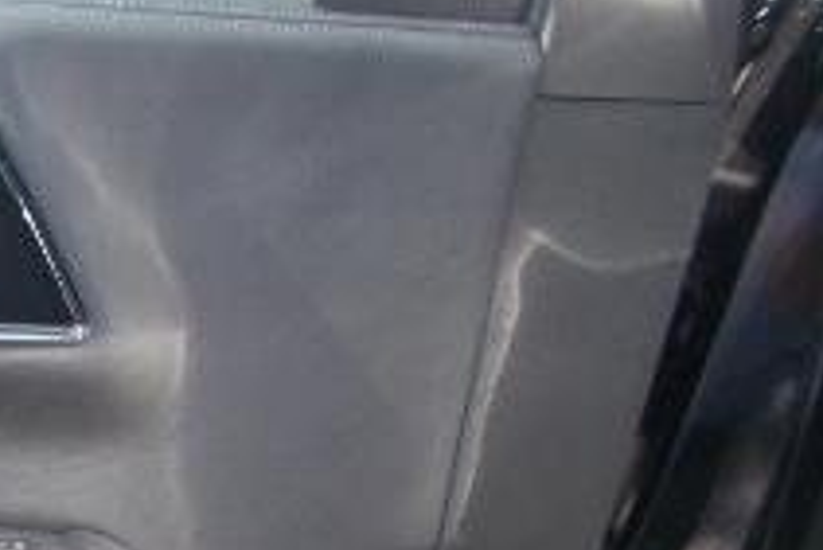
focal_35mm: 82
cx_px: -417
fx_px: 1876
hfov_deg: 20.9
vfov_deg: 15.8
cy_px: 718
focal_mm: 4.6
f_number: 3.2
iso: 80
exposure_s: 1/40
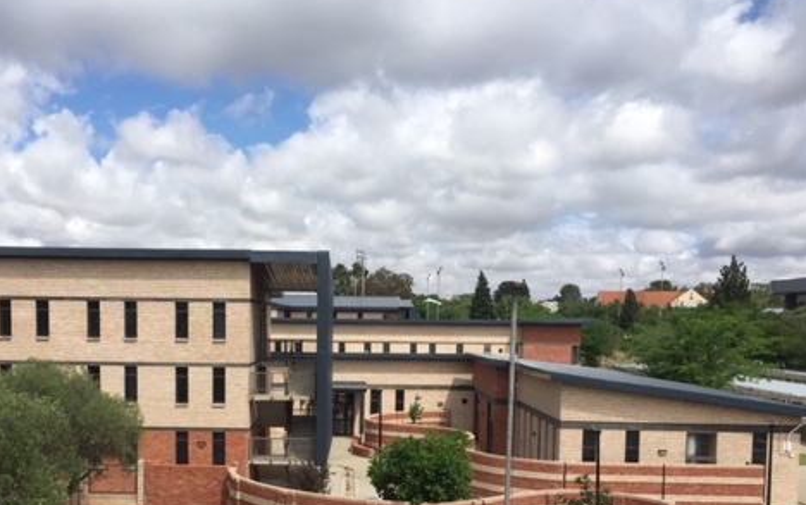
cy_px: 390
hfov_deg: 46.9
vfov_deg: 30.0
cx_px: 317
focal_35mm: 42
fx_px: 923
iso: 32
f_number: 2.2
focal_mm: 4.15
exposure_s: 1/2639
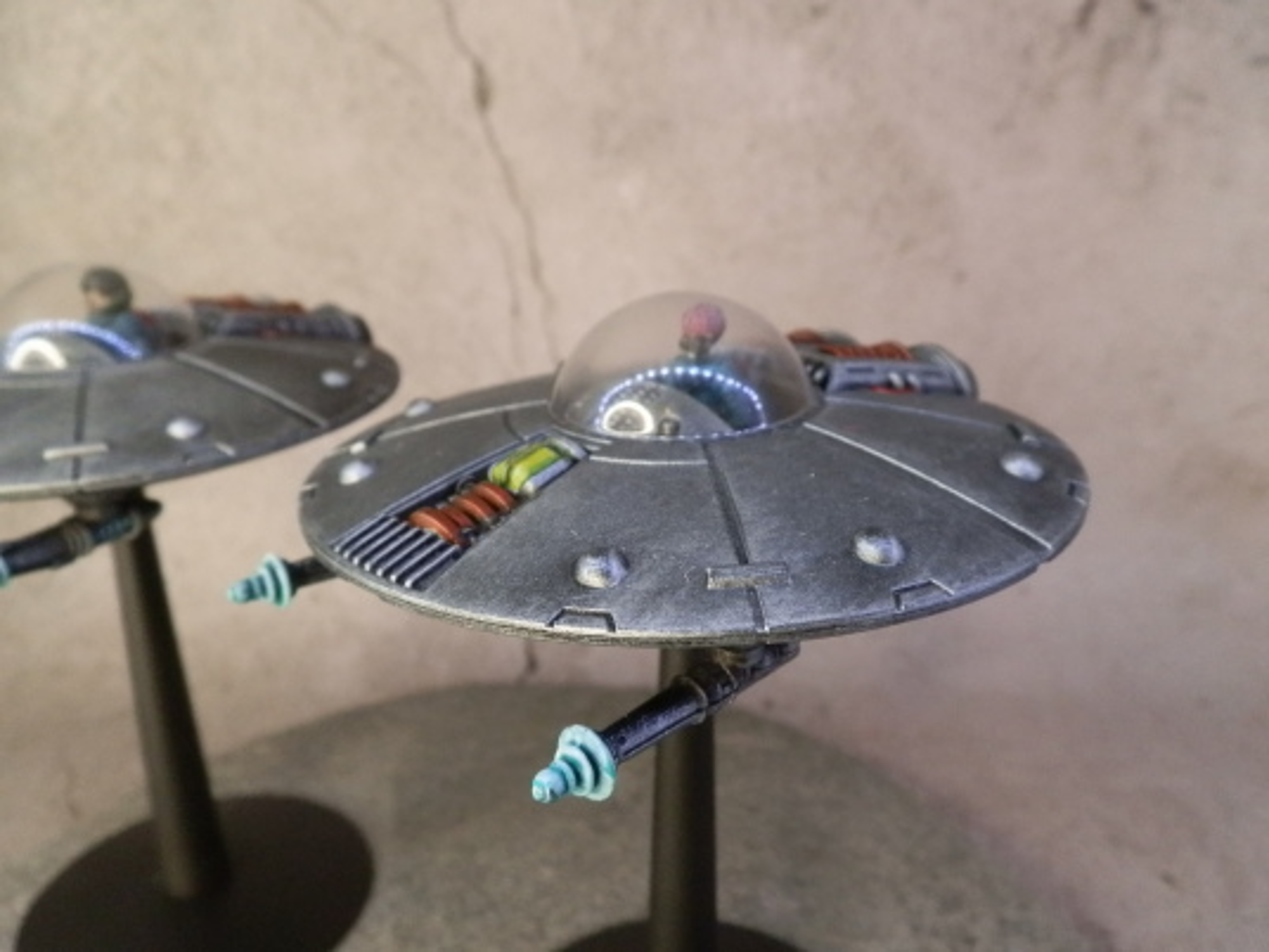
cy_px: 476
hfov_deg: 63.4
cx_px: 634
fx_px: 1026
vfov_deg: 49.7
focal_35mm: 28
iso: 400
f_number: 3.1
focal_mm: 5
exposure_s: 1/125
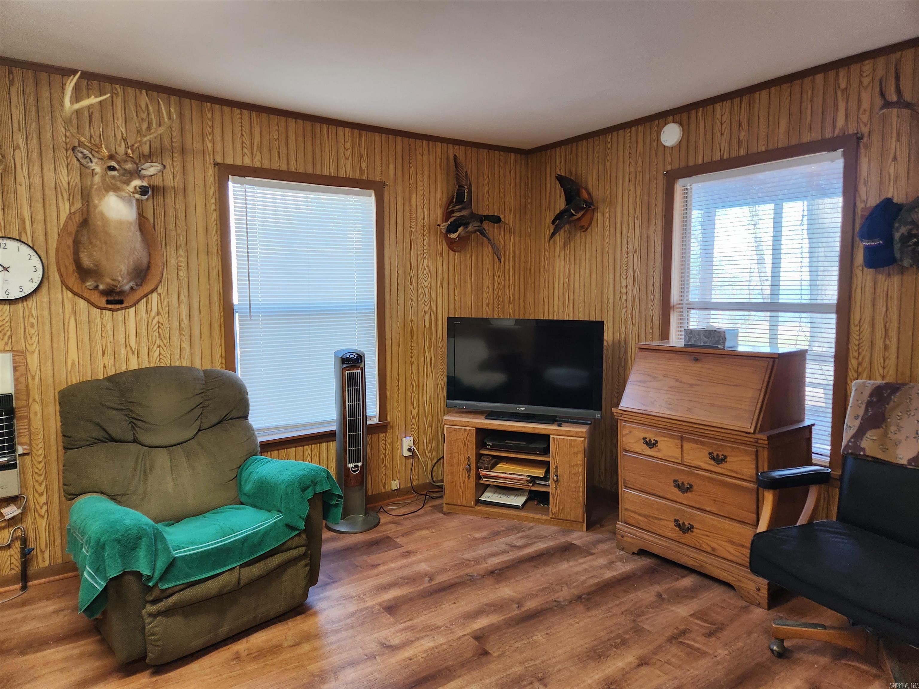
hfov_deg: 73.9
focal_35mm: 23
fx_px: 611
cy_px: 344
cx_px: 460
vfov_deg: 58.9
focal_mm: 5.4
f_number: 1.8
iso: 250
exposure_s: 1/120
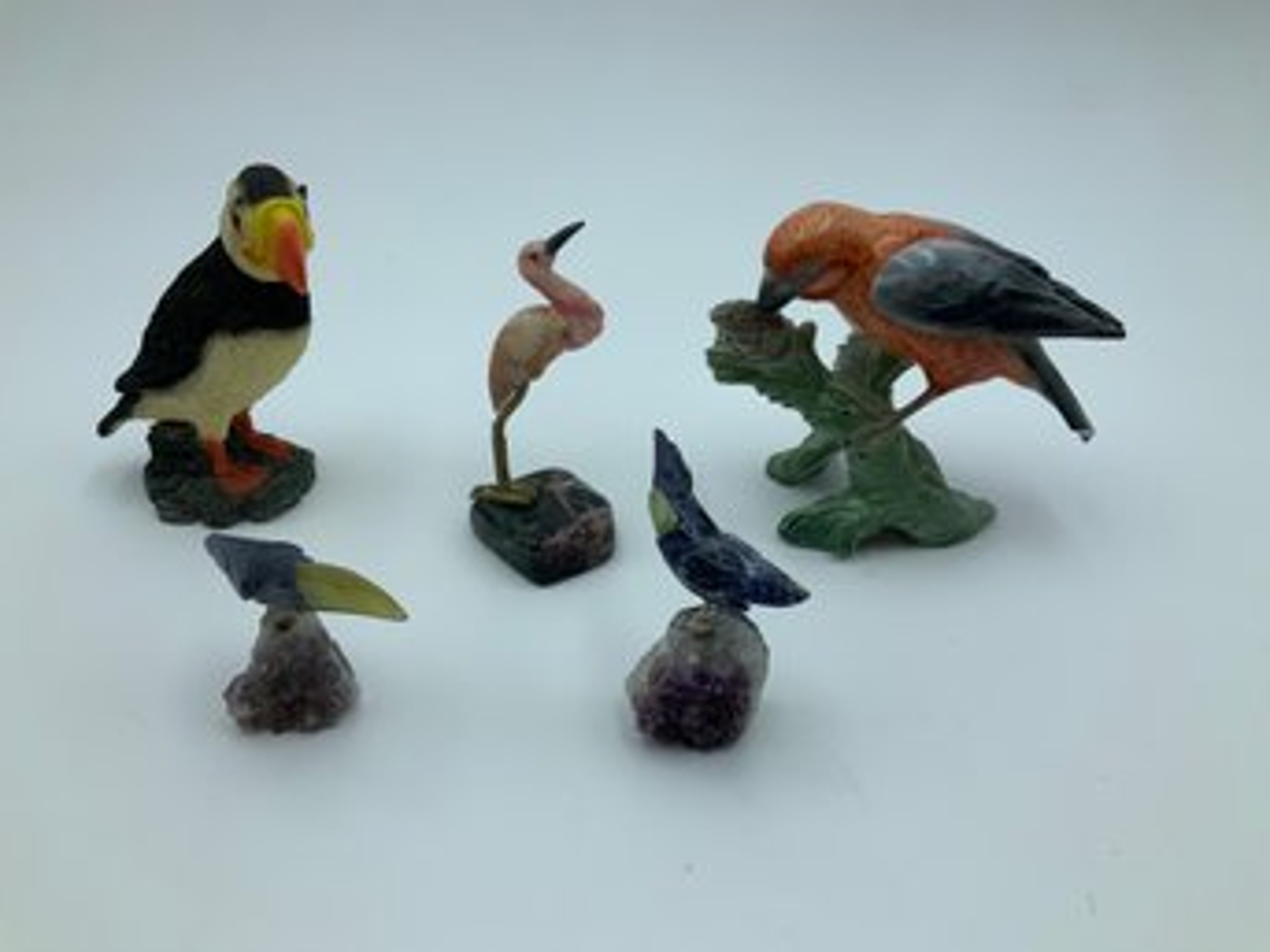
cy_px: 476
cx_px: 635
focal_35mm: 29
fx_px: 1064
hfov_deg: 61.7
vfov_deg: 48.2
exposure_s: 1/428
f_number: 1.8
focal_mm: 3
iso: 16
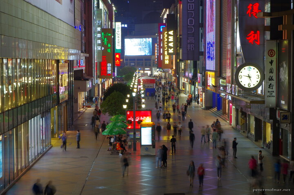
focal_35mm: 90
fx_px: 733
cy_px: 98
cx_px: 147
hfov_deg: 22.7
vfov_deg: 15.1
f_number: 16
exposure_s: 1
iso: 160
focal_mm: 60
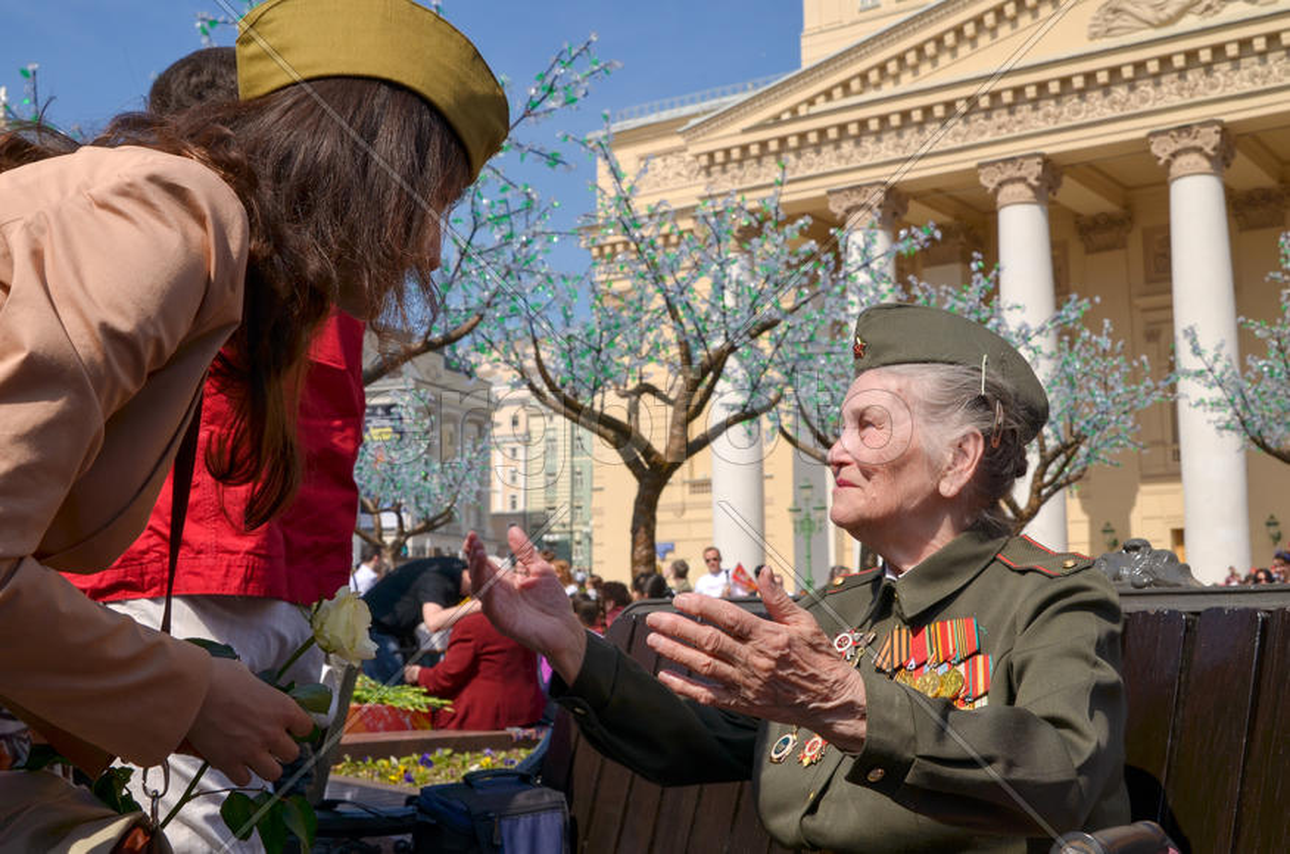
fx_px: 1502
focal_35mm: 42
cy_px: 427
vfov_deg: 31.7
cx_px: 645
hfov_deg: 46.5
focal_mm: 28
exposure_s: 1/500
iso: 100
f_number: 8
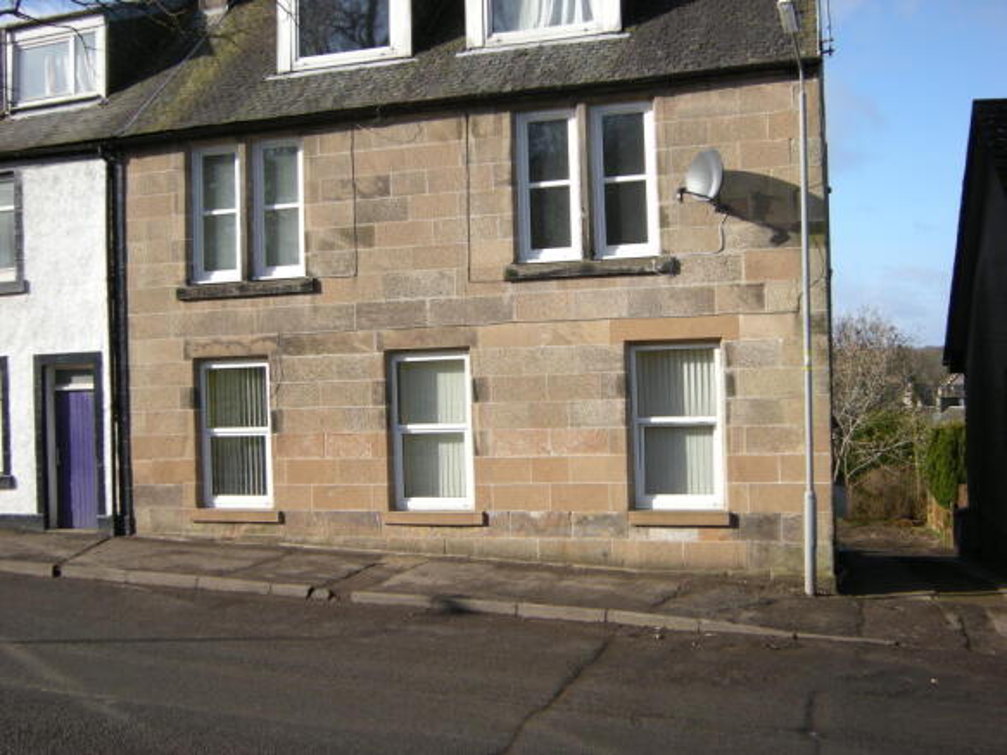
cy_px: 378
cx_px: 504
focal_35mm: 38
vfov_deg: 37.7
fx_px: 1105
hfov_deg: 49.0
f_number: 6.4
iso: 64
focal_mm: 6.3
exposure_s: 1/125
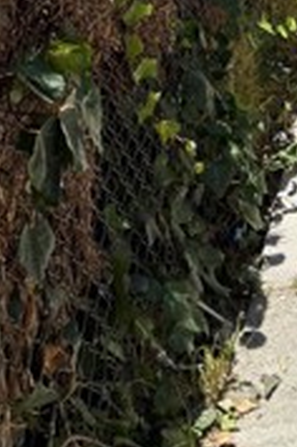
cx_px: 398
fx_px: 1118
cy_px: -68
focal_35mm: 90
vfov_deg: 21.3
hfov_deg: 14.4
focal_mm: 6.76
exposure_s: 1/4167
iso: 80
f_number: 1.78
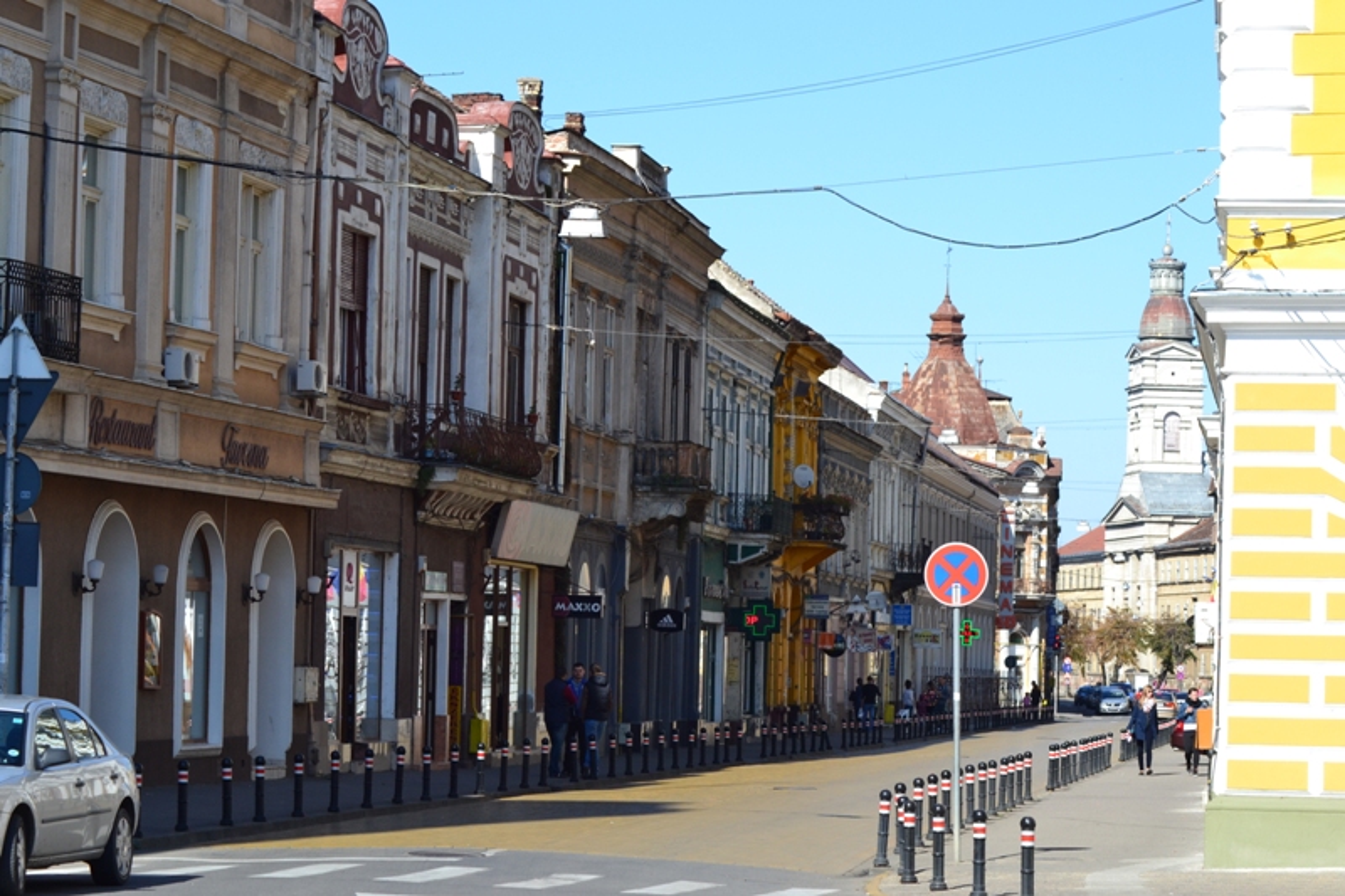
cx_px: 672
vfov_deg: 13.0
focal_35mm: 105
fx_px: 3922
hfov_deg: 19.5
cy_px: 448
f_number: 11
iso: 400
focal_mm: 70
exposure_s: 1/320
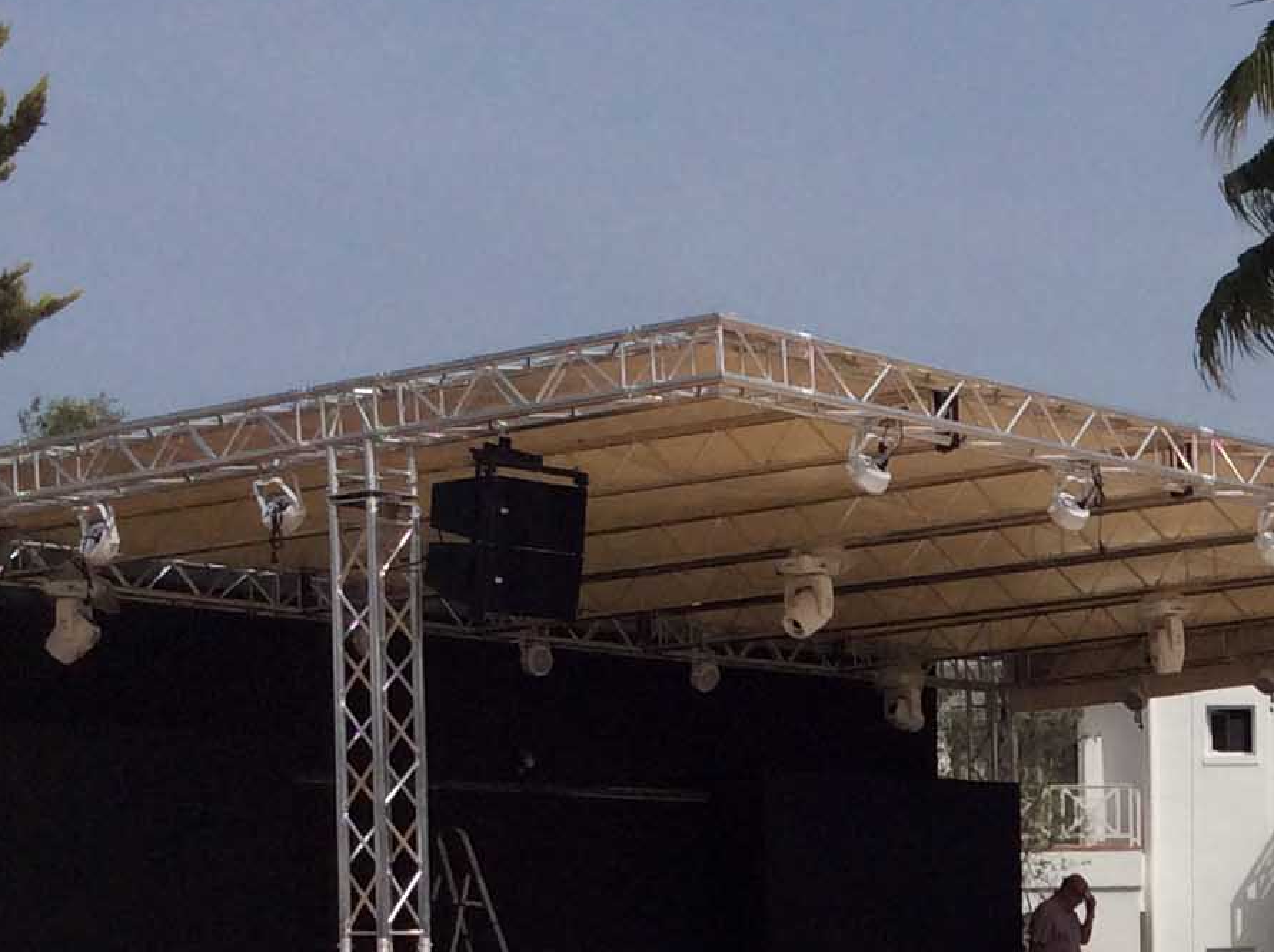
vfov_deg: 15.0
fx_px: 3529
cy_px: 1021
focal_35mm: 96
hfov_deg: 19.6
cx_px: 1390
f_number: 2.4
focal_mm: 3.3
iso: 32
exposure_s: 1/3817
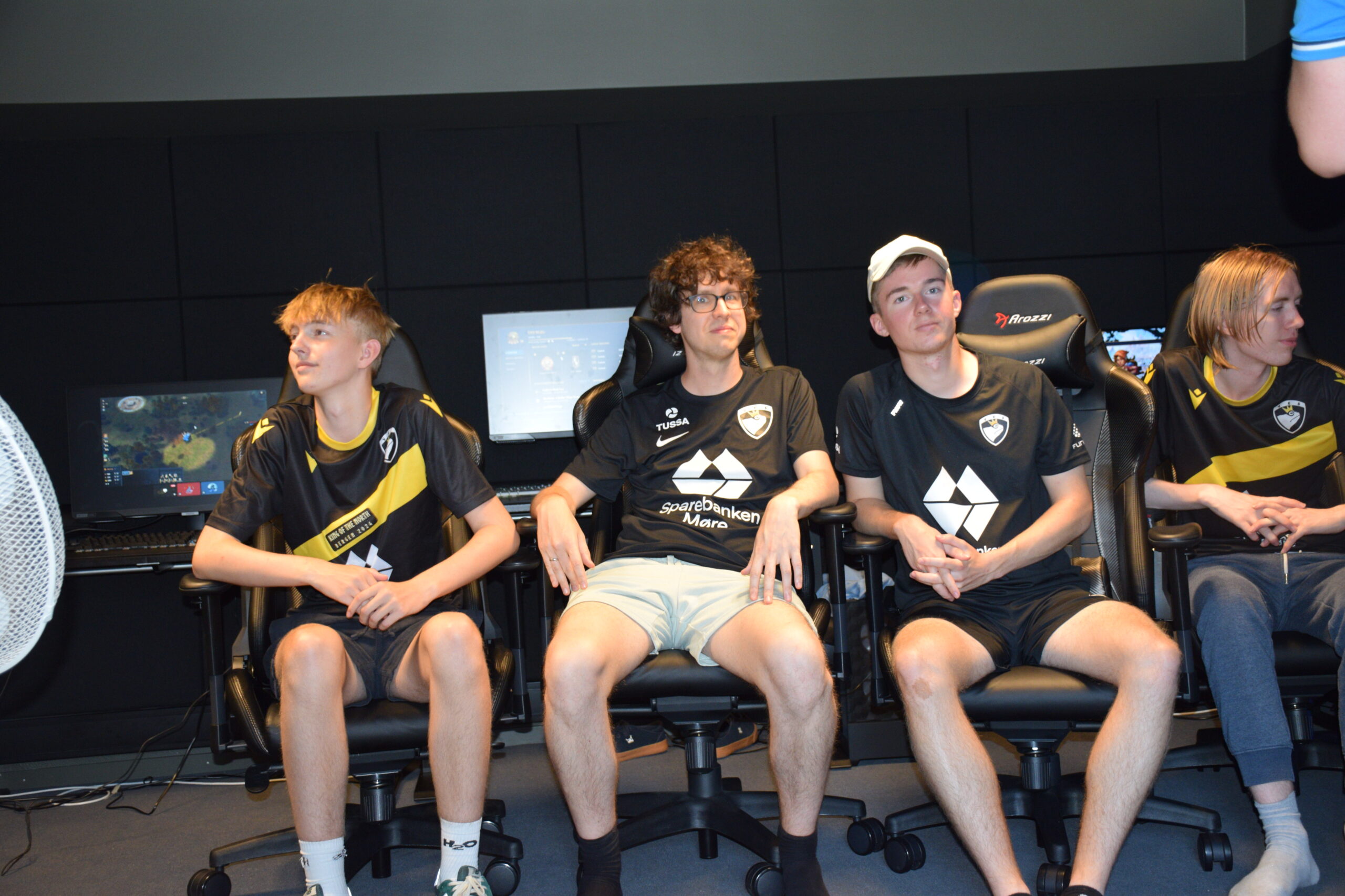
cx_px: 672
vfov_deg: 29.9
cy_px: 448
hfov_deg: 43.6
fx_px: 1681
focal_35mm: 45
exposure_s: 1/60
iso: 900
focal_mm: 30
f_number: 4
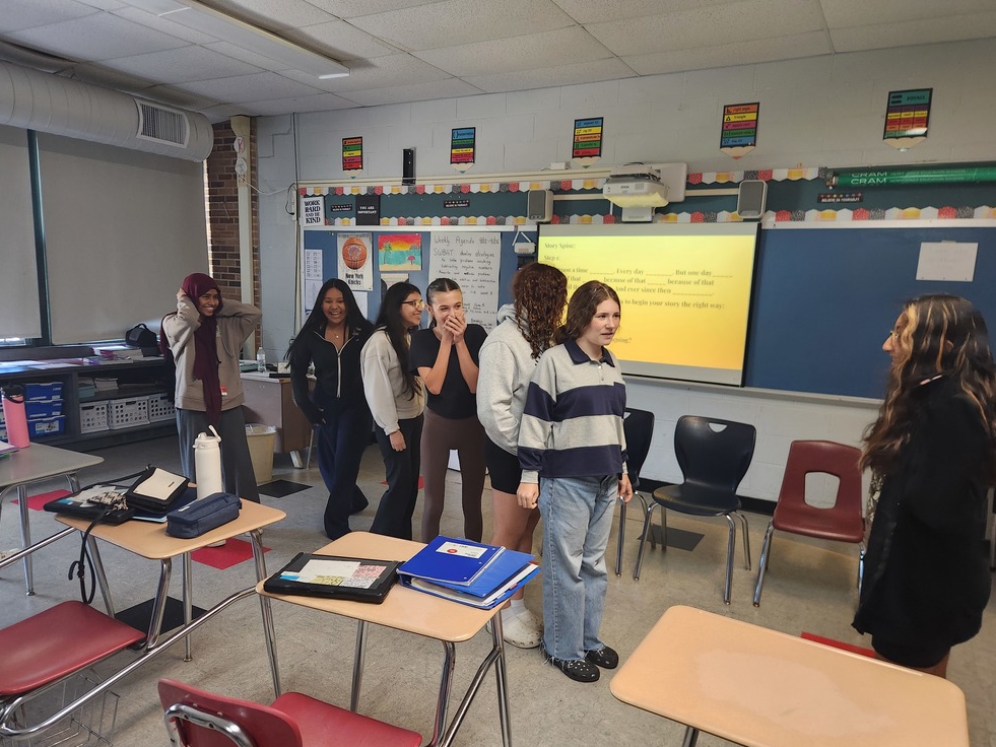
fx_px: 691
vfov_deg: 56.8
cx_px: 509
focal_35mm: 24
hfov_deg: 71.6
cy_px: 389
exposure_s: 1/120
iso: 320
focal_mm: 5.4
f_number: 1.8
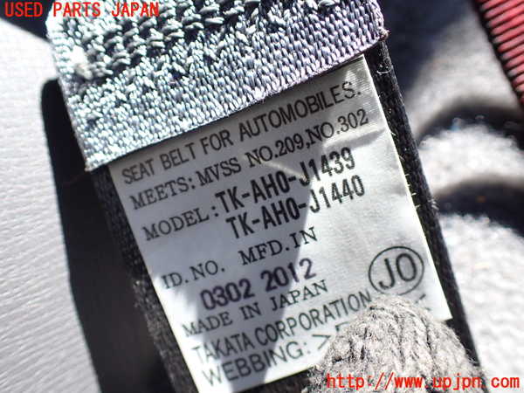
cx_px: 262
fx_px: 454
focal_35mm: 30
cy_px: 196
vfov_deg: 46.8
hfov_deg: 60.0
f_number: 2.3
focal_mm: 5.4
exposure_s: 1/200
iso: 100
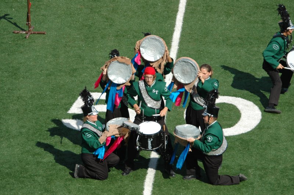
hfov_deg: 6.0
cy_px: 98
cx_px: 147
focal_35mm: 345
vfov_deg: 4.0
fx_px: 2815
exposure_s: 1/1000
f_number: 5.6
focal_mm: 230
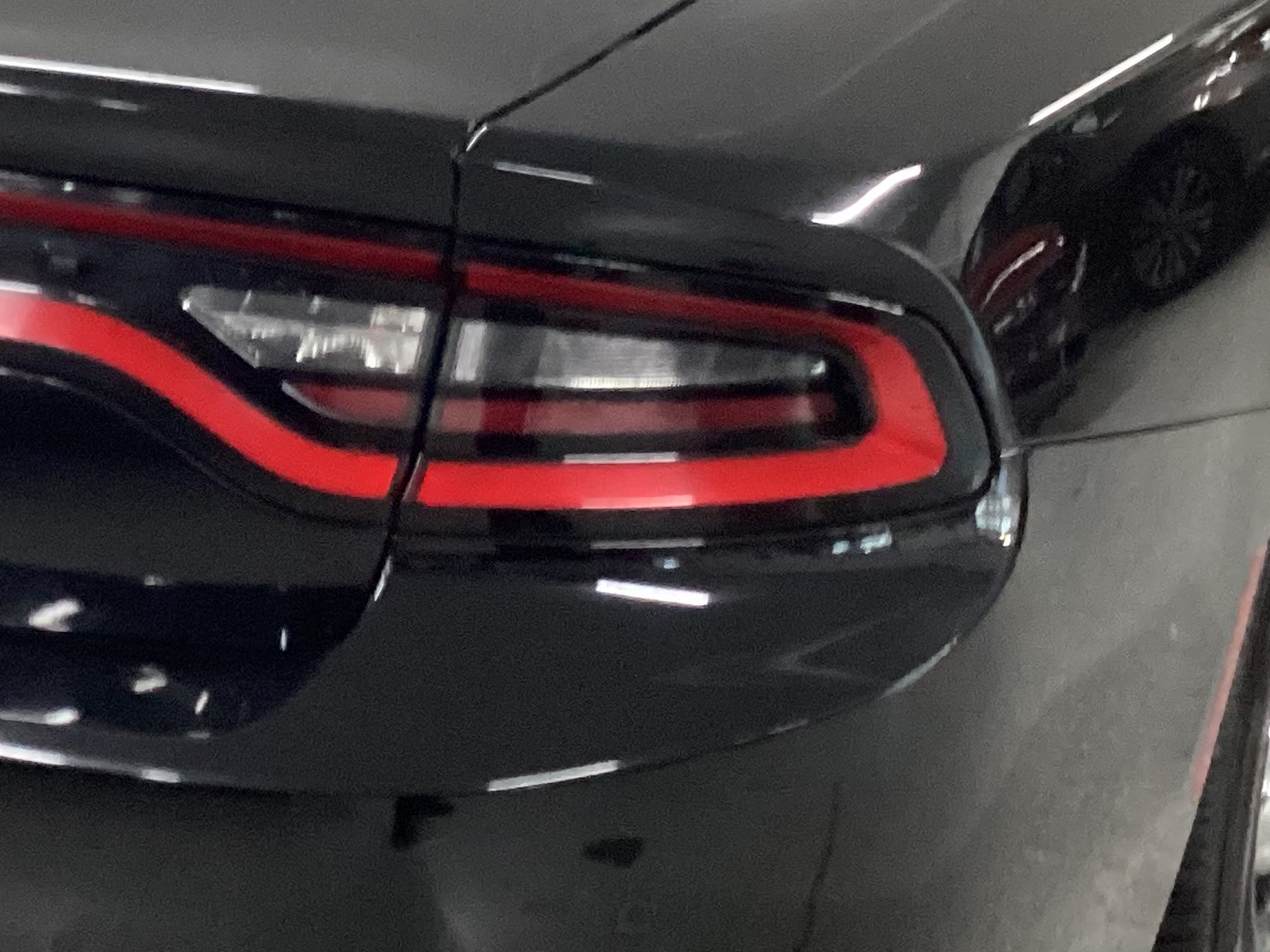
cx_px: 255
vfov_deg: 16.7
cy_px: 307
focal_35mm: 88
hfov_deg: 22.0
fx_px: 3228
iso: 400
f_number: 2.4
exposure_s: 1/40
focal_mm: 3.3
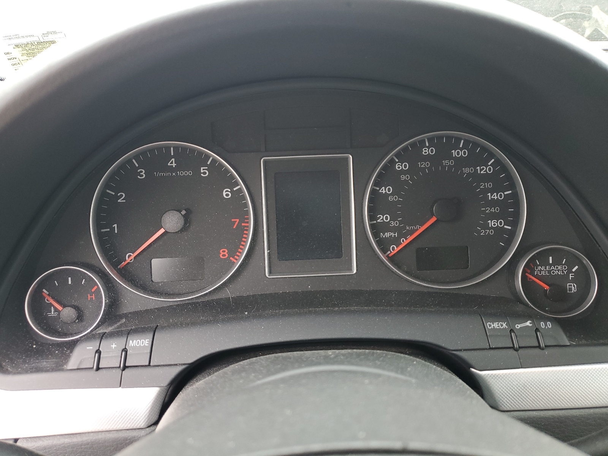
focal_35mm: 26
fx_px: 457
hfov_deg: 67.3
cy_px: 228
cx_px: 304
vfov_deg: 53.1
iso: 72
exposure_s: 1/60.2
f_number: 1.5
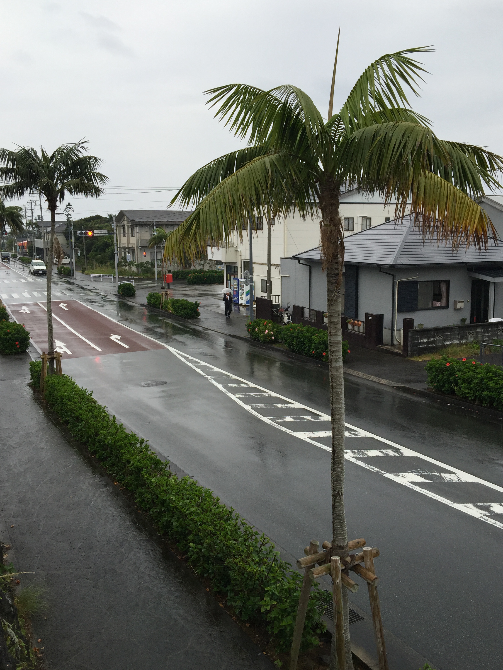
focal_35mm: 32
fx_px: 620
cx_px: 263
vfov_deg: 56.8
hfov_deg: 44.2
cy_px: 324
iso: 32
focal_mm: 4.15
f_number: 2.2
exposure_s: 1/344
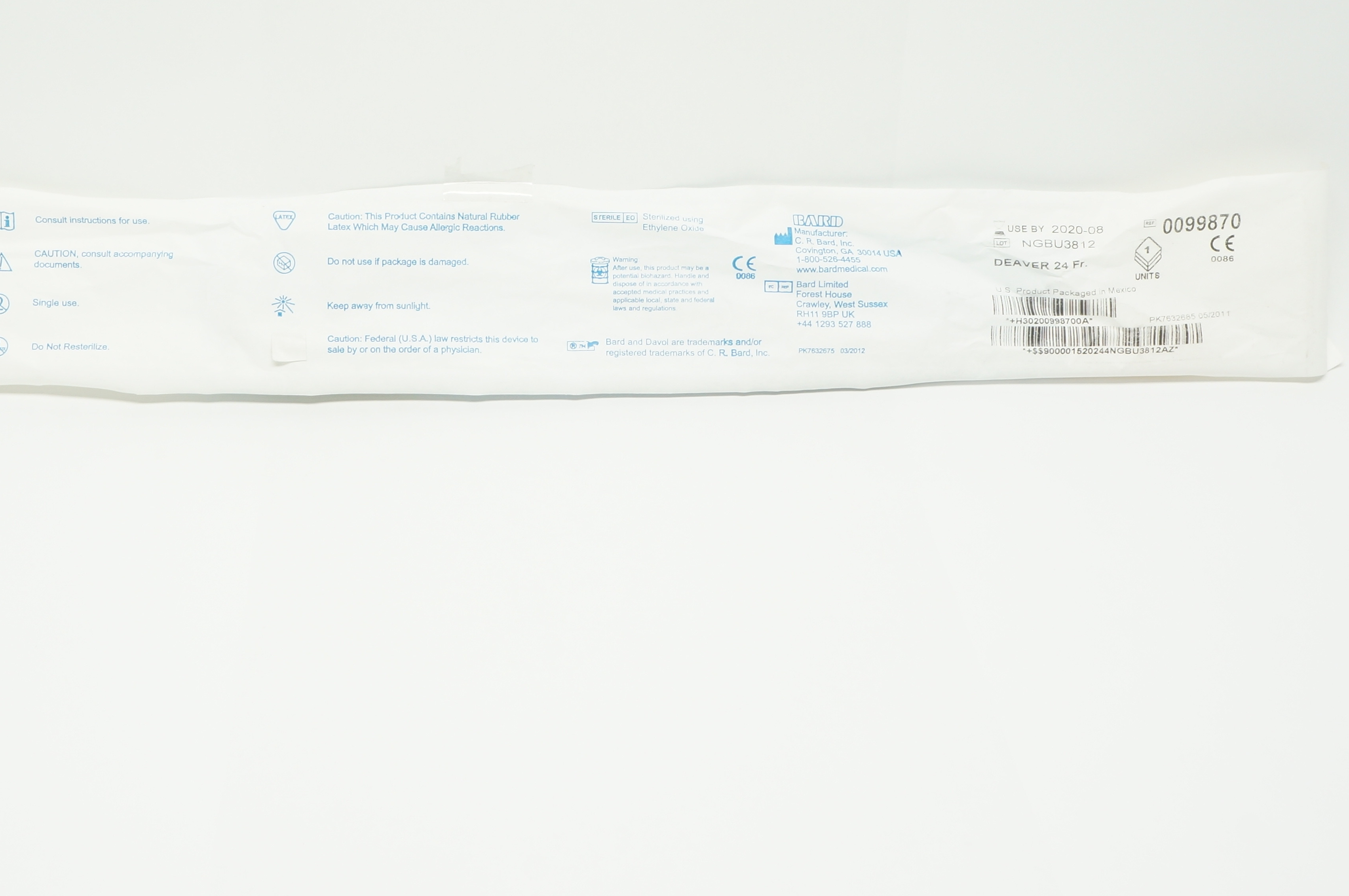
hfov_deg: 39.5
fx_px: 1861
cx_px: 496
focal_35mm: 50
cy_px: 293
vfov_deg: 26.9
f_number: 11
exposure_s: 1/15
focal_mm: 23
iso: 400
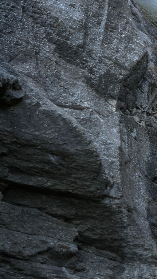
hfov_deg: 6.1
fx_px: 1458
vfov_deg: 10.9
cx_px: 220
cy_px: 197
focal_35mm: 197
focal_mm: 60
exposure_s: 1.6
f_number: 32
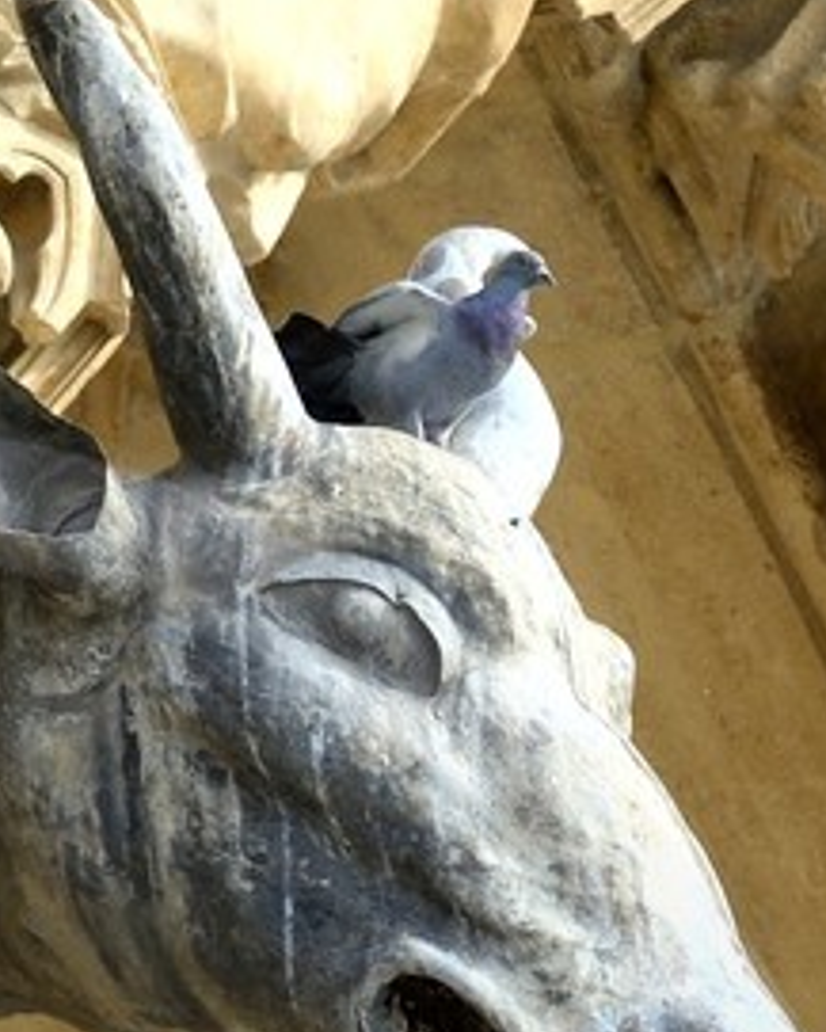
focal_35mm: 1107
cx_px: -232
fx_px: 33809
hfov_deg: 1.4
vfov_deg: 1.7
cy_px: 1603
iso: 200
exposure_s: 1/200
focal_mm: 200
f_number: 10
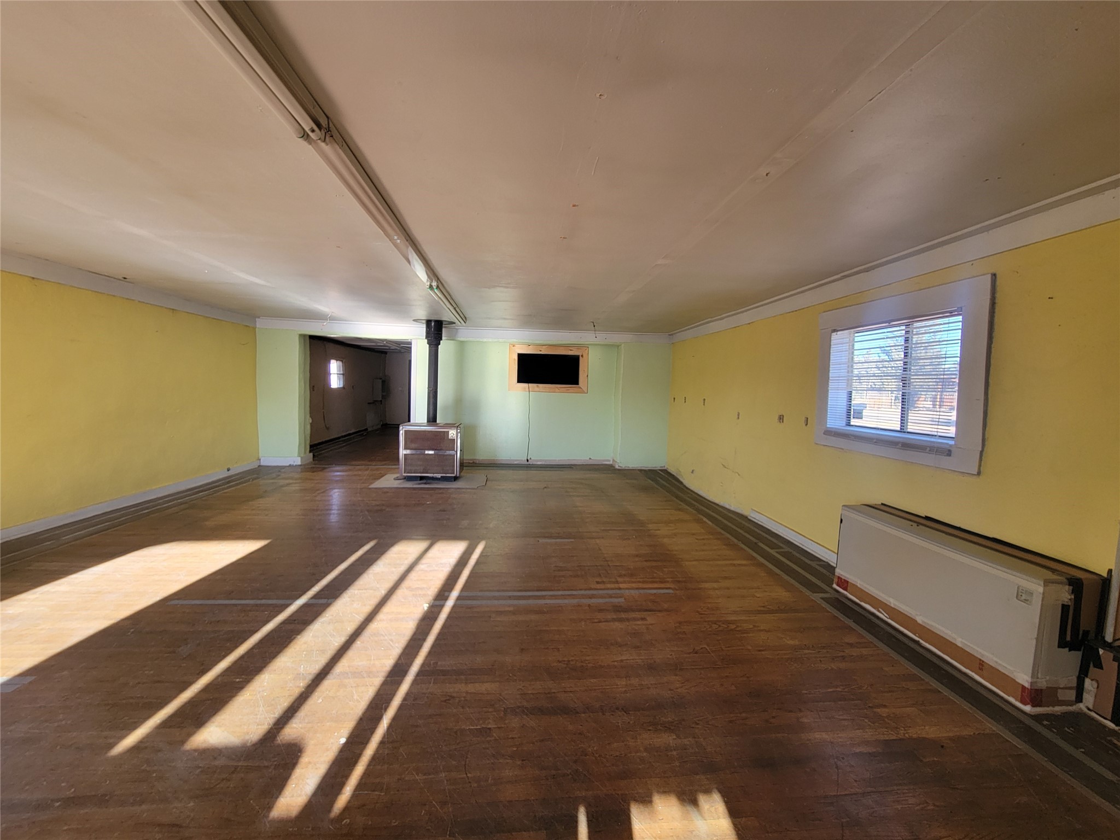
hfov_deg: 106.2
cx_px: 560
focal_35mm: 13
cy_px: 420
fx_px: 421
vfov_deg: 89.9
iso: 64
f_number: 2.2
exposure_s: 1/60
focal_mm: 2.2
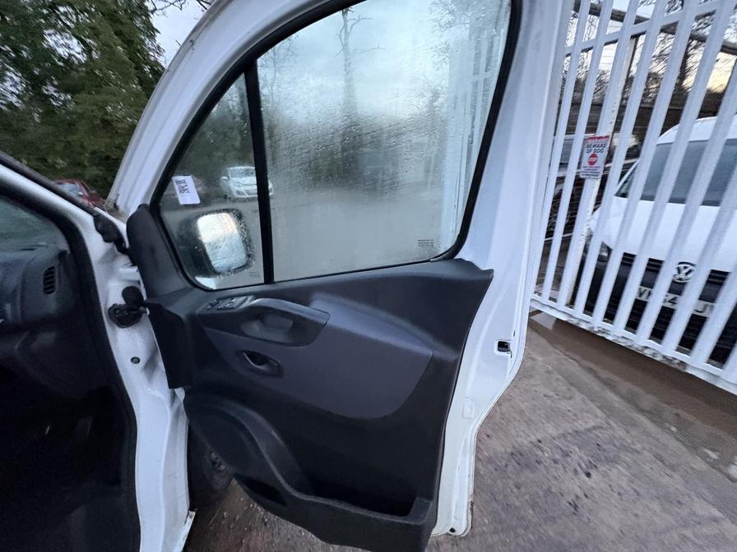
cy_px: 276
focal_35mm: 14
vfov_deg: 85.7
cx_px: 368
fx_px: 298
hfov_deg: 102.1
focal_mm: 2.22
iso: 1000
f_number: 2.2
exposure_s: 1/40
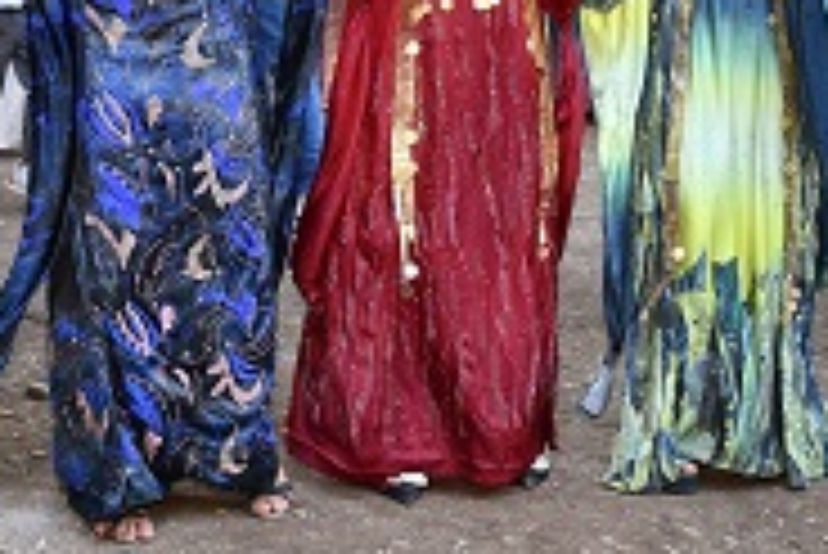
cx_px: 364
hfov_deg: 18.4
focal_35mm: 111
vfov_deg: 12.3
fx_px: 2555
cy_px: 59
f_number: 3.8
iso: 800
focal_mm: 23
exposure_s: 1/250
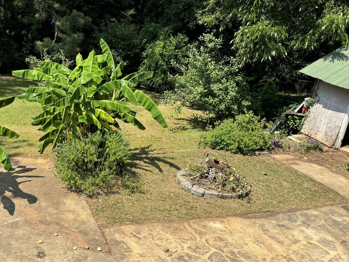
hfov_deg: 40.7
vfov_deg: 32.9
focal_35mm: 44
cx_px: 57
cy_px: 120
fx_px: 444
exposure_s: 1/1980
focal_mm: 6.76
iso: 80
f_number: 1.78
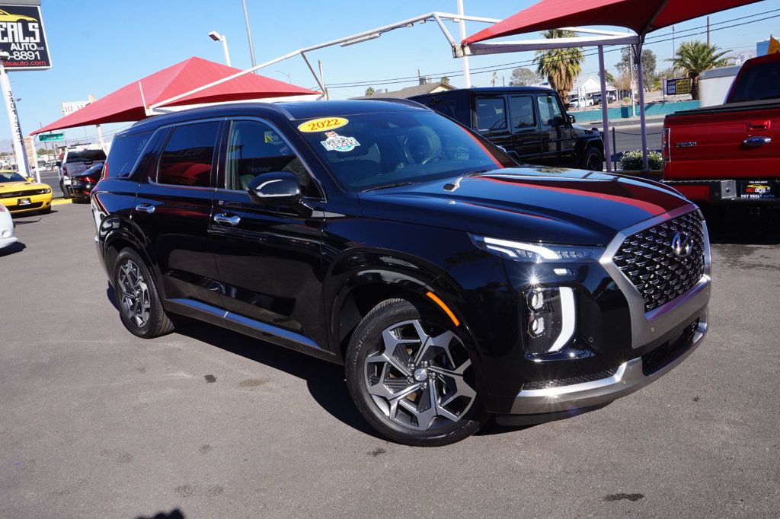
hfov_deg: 61.9
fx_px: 650
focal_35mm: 30
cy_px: 260
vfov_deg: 43.6
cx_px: 390
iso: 100
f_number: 13
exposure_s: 1/80
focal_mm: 20
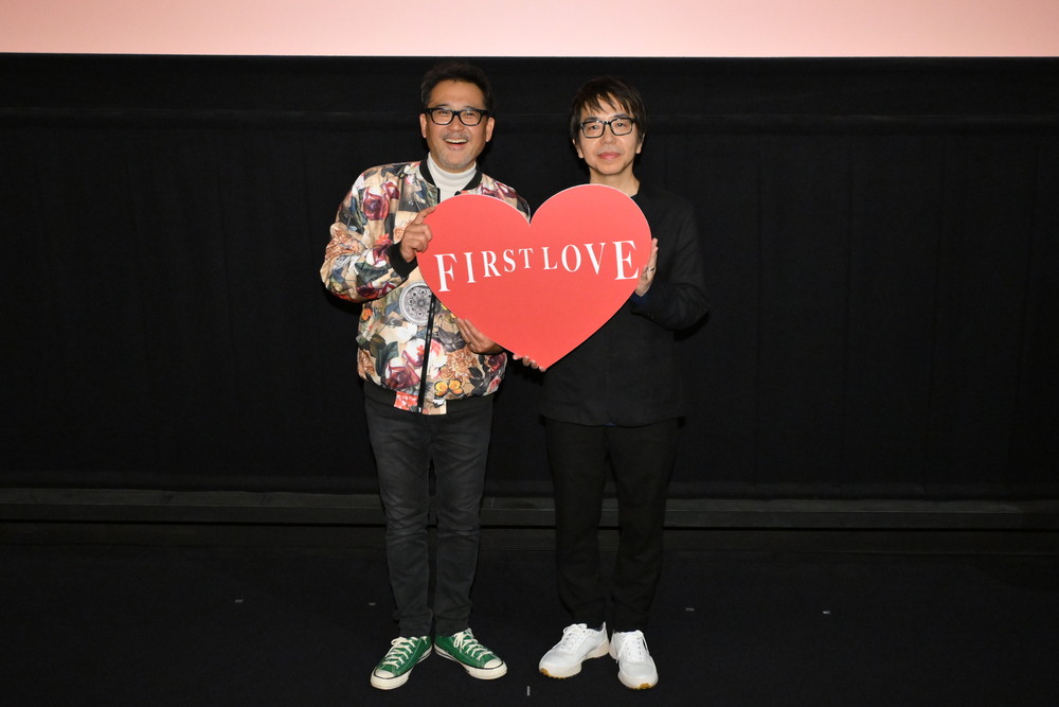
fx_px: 1059
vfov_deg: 36.9
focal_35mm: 36
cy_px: 354
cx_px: 530
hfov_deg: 53.1
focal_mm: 24
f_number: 4
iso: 4000
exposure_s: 1/200
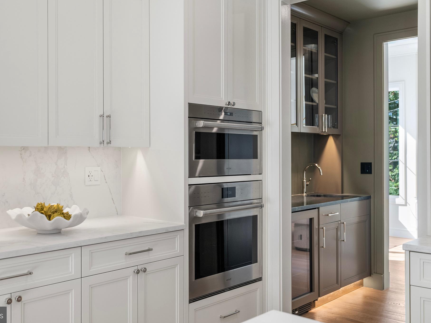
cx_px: 198
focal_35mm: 38
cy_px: 161
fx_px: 468
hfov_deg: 49.4
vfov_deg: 38.2
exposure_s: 1/100
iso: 400
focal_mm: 34.5
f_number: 4
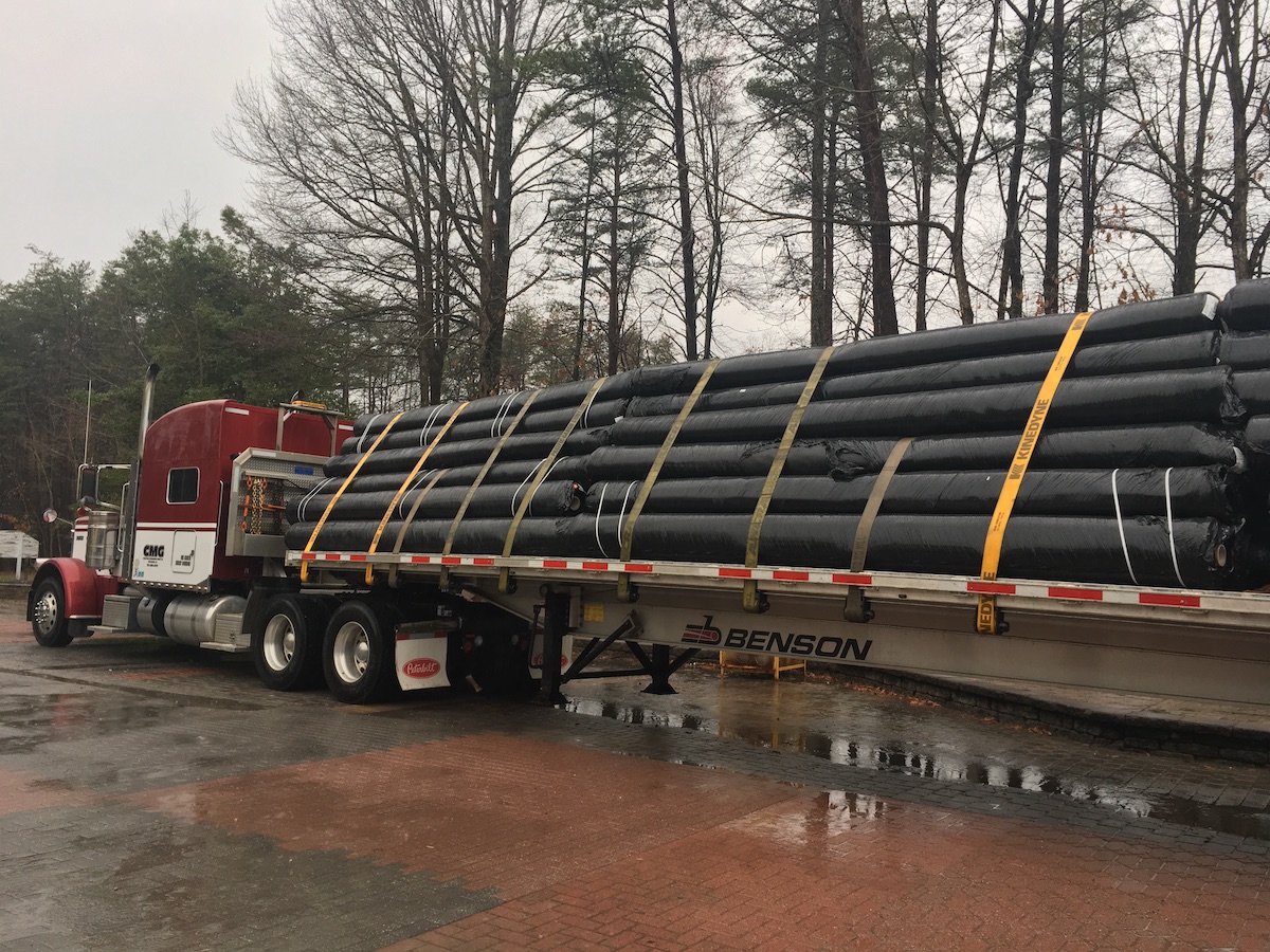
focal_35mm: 29
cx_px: 635
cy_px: 476
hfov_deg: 61.7
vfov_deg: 48.2
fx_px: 1064
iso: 40
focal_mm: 4.15
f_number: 2.2
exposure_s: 1/120
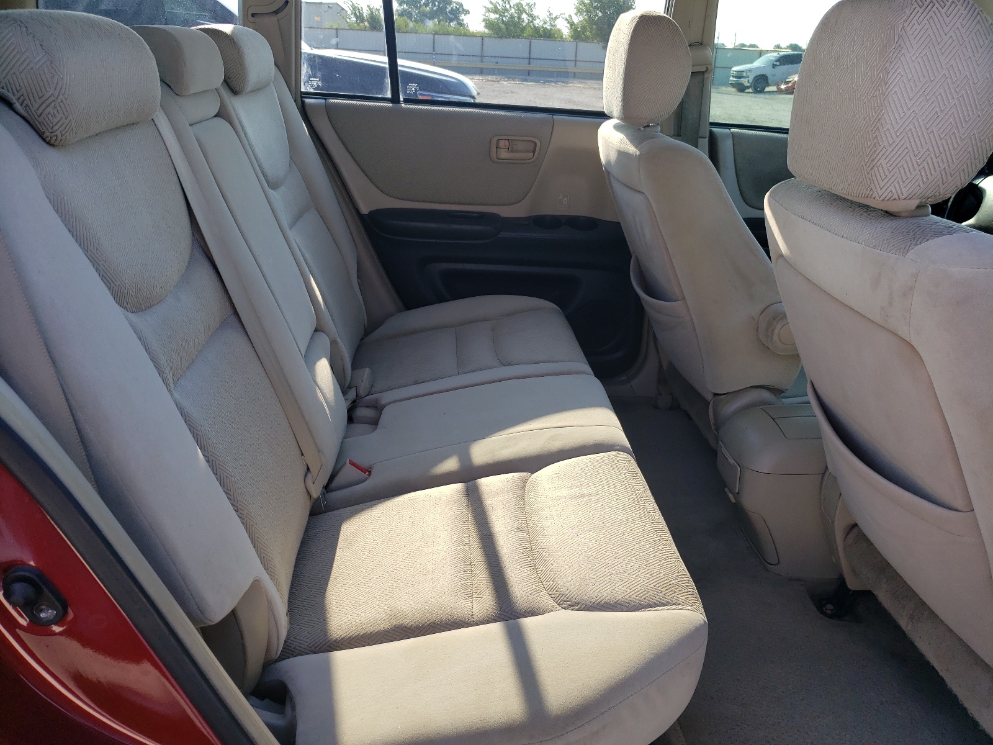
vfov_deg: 53.1
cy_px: 372
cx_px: 496
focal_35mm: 26
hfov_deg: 67.3
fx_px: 746
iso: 50
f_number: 1.5
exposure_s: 1/400
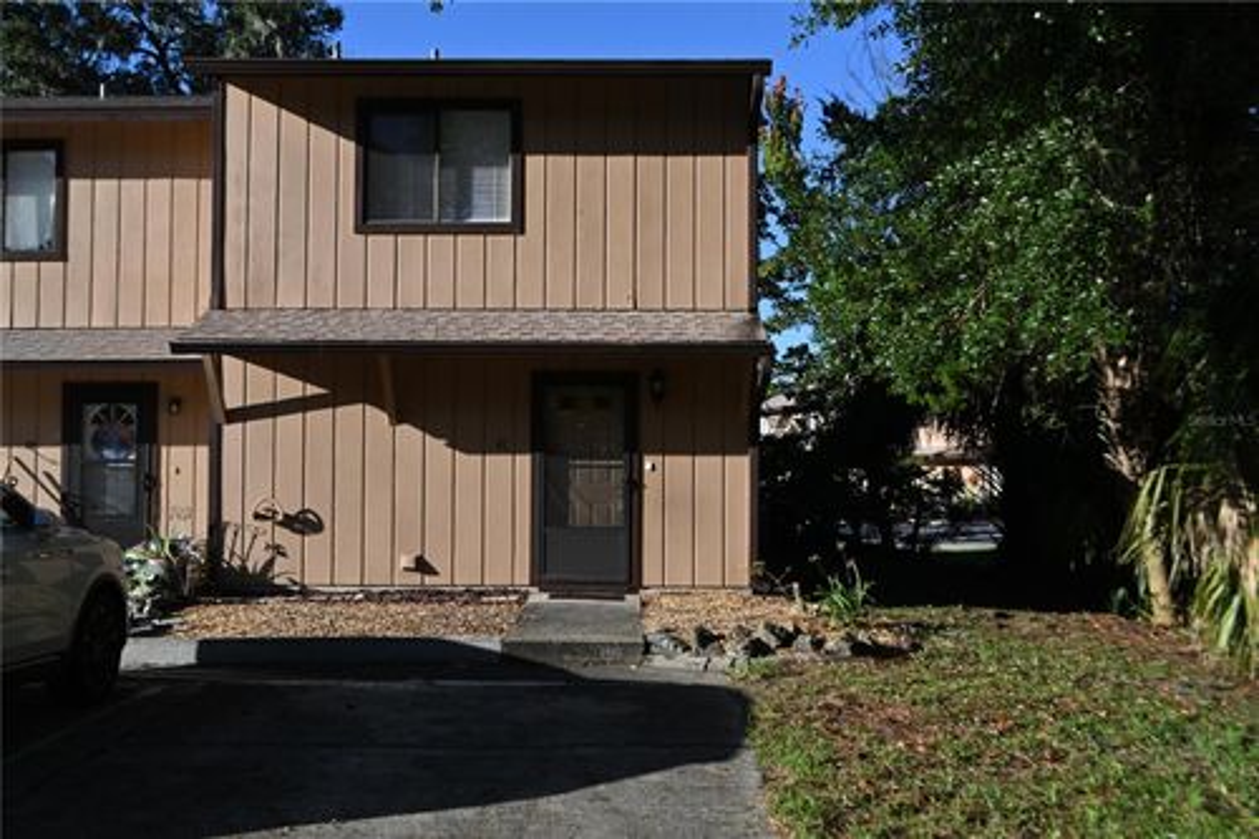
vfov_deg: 36.8
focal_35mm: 36
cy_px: 420
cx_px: 630
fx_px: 1259
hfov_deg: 53.1
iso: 100
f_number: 7.1
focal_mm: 24
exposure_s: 1/200
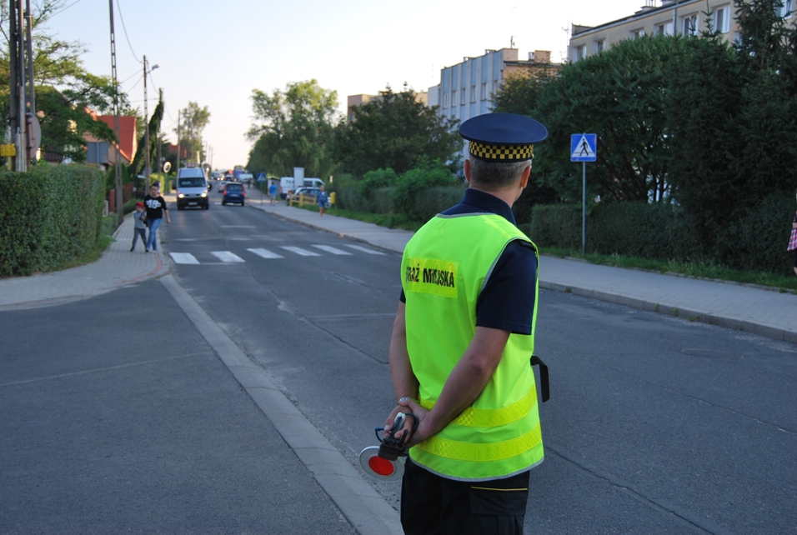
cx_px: 398
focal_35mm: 46
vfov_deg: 29.1
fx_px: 1032
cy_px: 268
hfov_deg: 42.2
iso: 100
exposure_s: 1/250
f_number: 4.5
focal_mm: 31
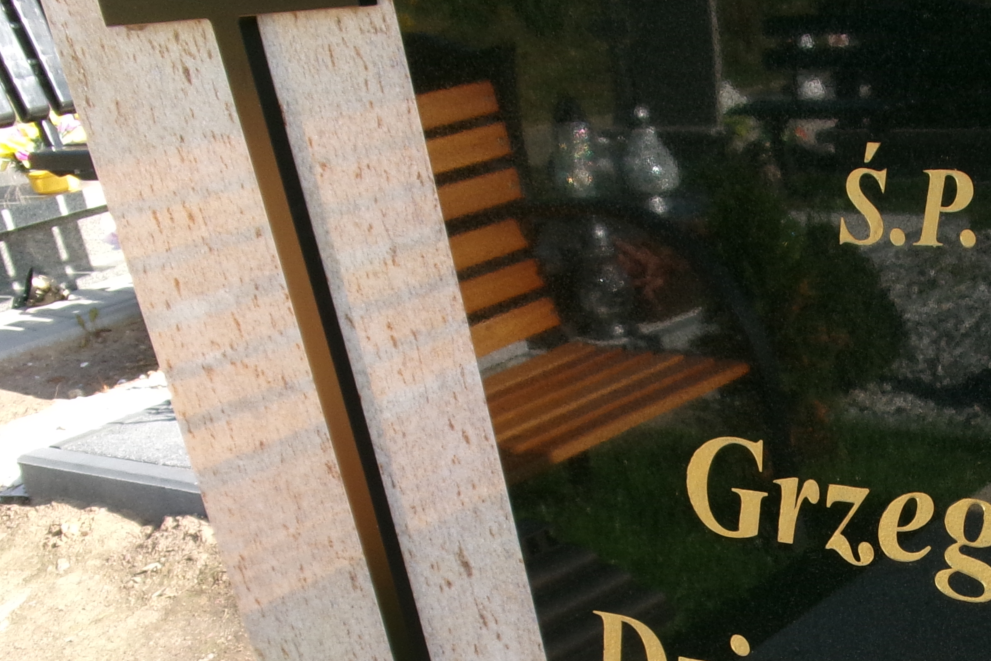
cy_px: 664
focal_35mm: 56
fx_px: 1542
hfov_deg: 33.7
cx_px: 894
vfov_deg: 23.2
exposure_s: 1/42
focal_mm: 5.1
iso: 100
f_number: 10.8
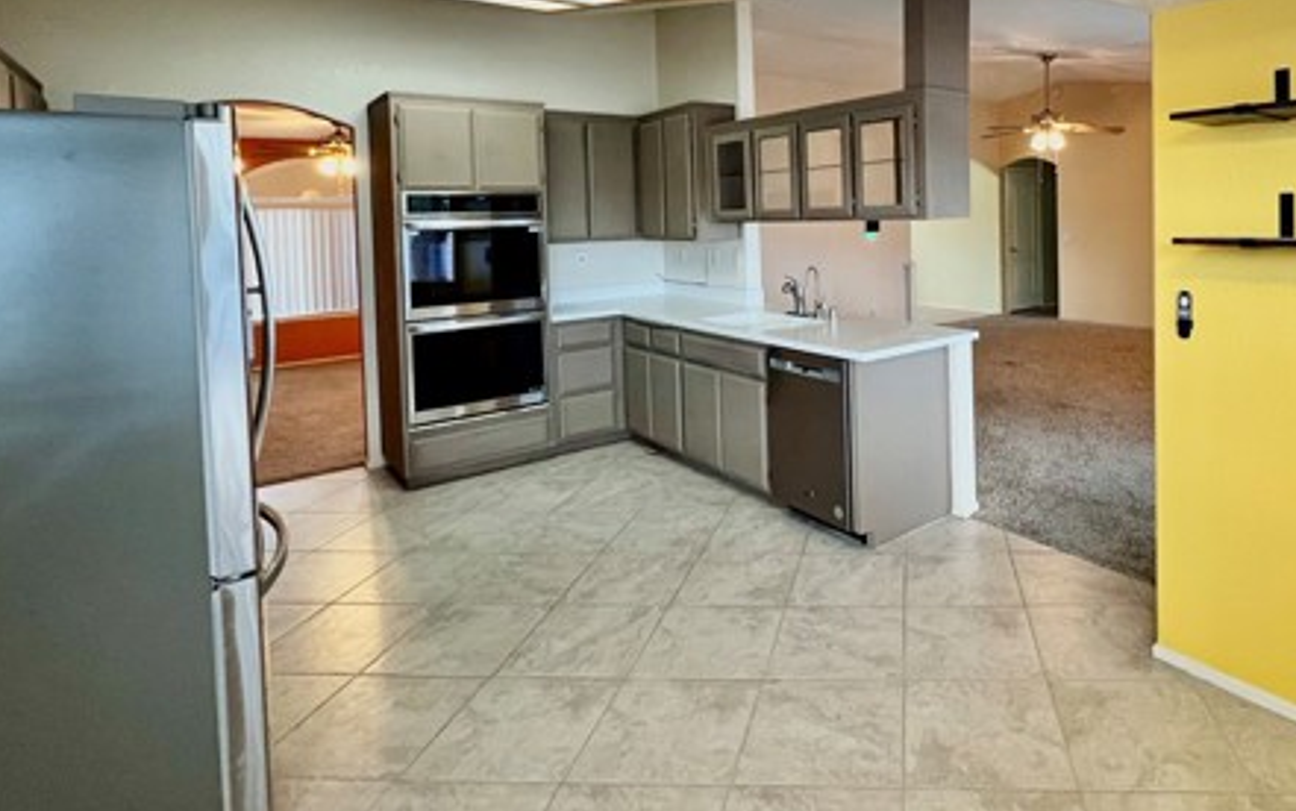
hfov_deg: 81.8
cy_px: 226
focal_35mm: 20
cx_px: 876
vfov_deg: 57.4
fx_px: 707
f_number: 1.8
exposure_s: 1/60
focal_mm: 1.57
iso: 200
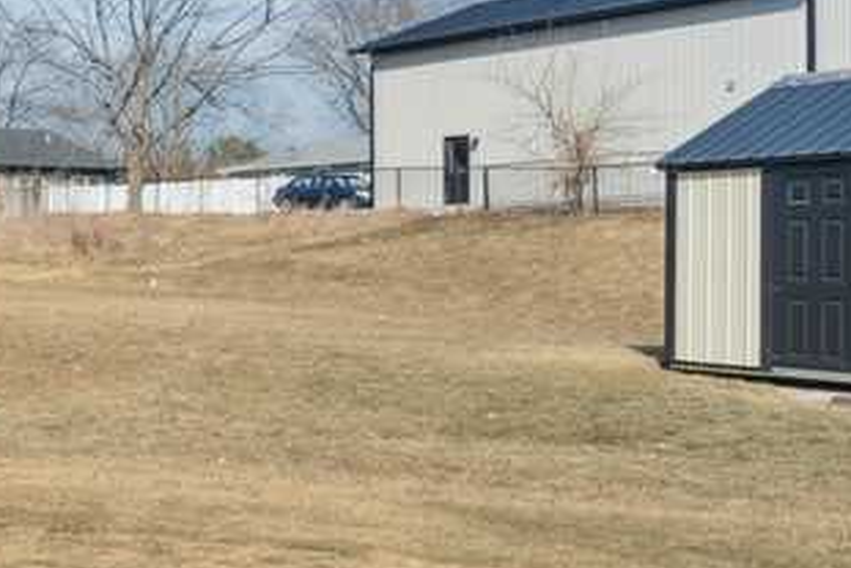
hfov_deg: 21.2
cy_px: 268
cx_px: -653
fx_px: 1561
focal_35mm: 66
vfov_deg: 20.6
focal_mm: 16
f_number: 10
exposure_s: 1/500
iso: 400
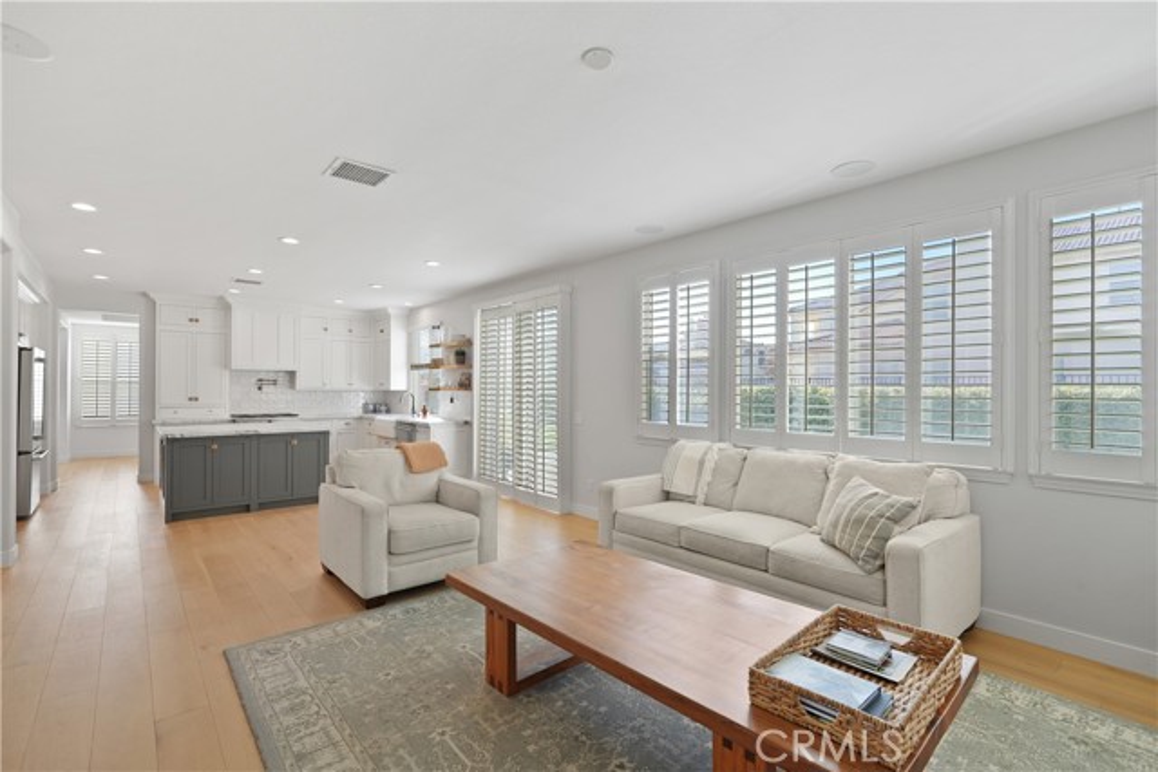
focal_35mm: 16
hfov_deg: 95.0
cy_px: 386
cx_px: 579
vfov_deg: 72.1
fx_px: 531
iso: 250
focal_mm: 16.5
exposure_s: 1/15
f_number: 4
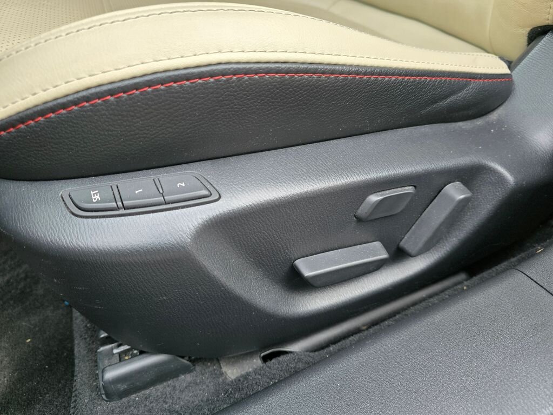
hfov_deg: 73.9
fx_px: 367
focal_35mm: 23
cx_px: 276
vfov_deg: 58.9
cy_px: 208
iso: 125
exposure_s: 1/180
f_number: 1.7
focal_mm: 6.3
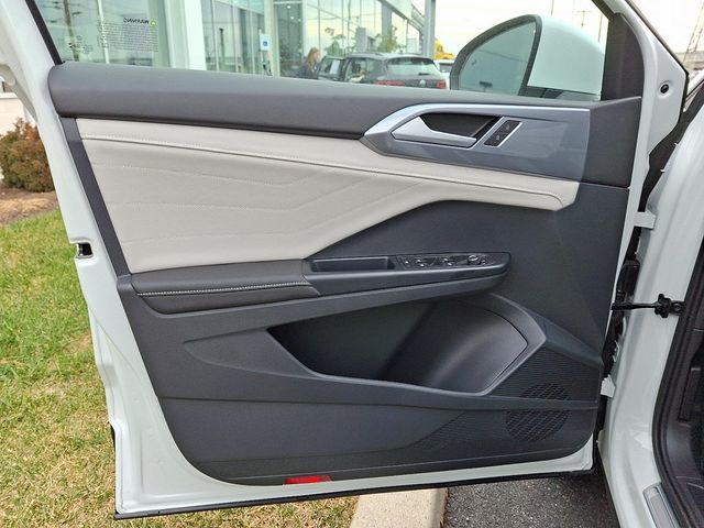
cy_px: 264
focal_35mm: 25
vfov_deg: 54.9
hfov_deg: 69.4
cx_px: 352
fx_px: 508
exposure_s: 1/182
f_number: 1.8
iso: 25
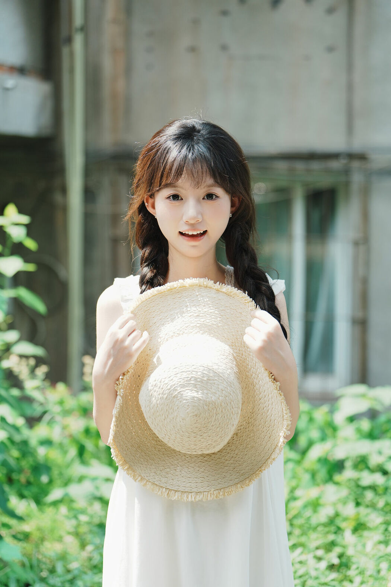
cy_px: 294
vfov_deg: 28.8
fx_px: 1140
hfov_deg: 19.5
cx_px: 196
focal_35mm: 70
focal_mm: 70
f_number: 2.8
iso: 200
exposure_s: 1/500
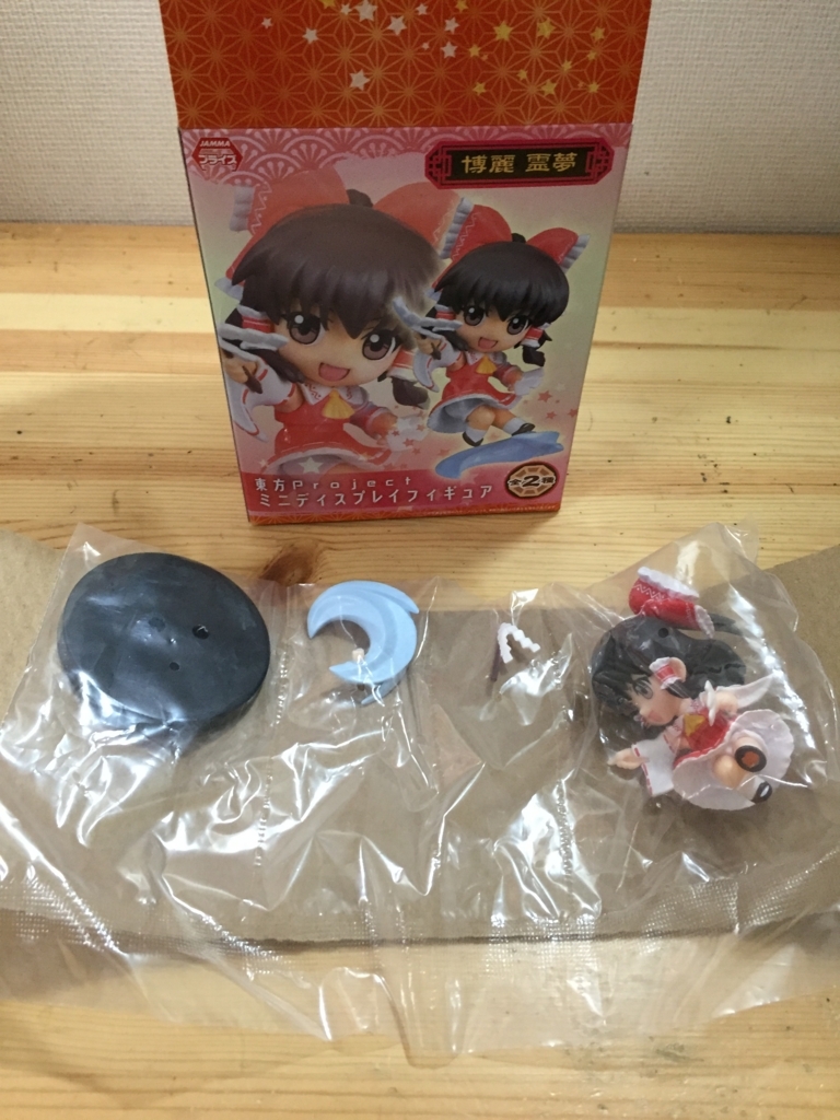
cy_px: 560
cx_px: 420
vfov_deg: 61.7
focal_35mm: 29
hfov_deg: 48.2
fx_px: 938
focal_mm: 4.15
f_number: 2.2
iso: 250
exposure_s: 1/33
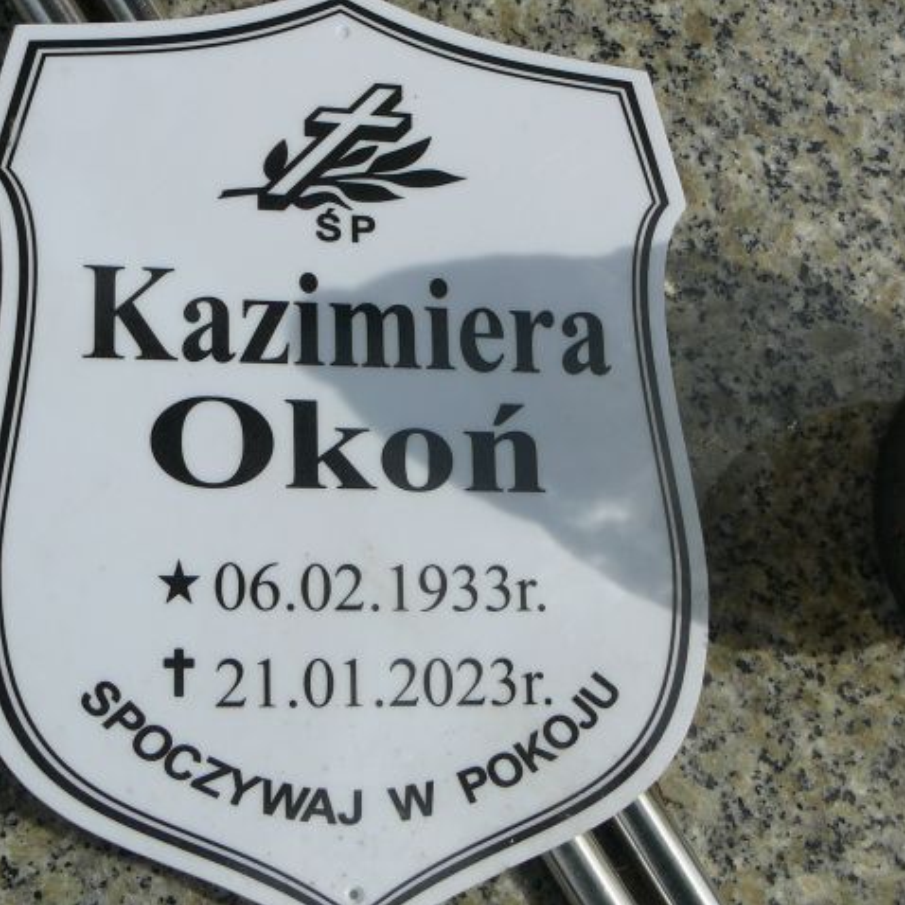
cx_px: 348
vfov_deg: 29.6
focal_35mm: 58
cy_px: 452
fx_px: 1716
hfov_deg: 29.5
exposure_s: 1/500
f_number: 5.6
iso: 80
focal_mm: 7.3
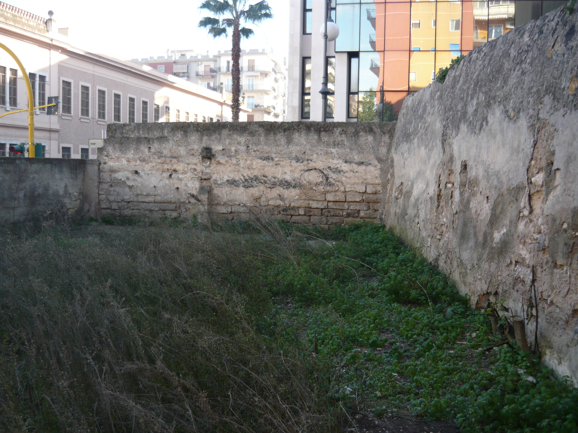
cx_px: 289
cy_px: 216
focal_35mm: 33
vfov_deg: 42.9
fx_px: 551
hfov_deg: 55.4
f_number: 2.8
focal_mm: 5.5
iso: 100
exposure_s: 1/200
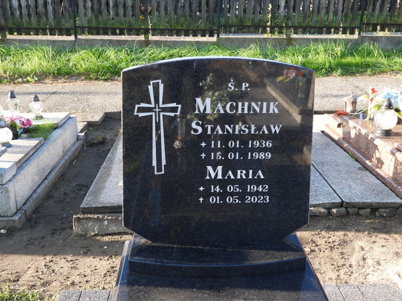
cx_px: 201
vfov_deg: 40.7
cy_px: 150
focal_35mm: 35
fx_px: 406
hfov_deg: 52.6
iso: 100
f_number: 3.2
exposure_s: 1/125
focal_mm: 6.3
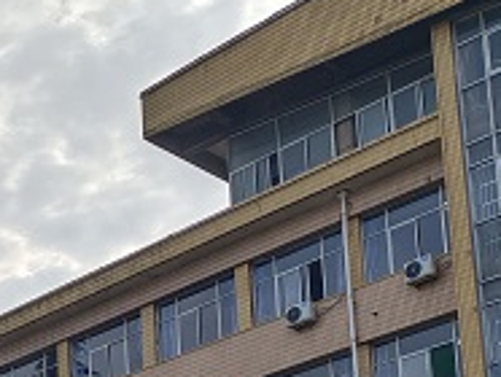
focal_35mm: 94
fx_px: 1362
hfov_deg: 18.1
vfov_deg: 14.2
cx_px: -288
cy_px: 650
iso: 101
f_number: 1.79
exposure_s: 1/446
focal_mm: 4.71
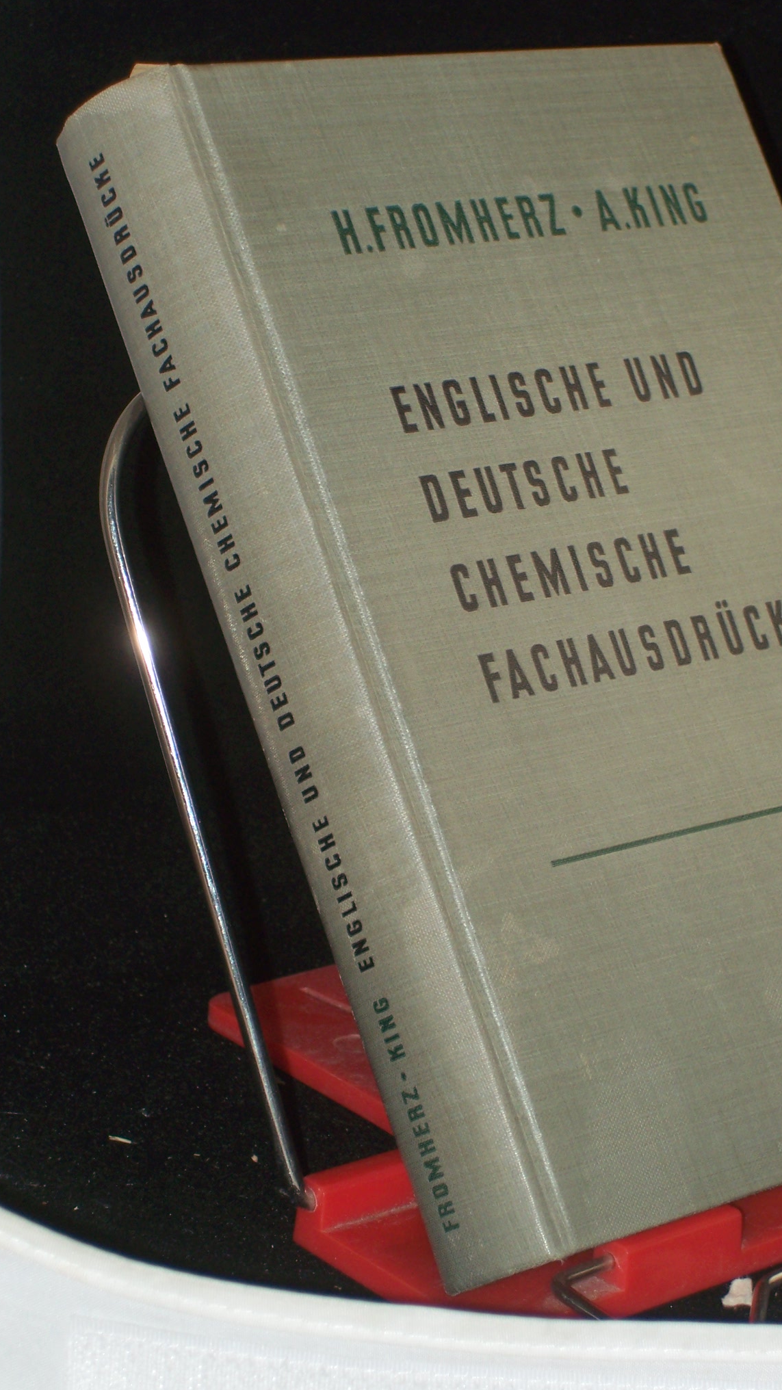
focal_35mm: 112
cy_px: 692
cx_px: 471
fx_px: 4129
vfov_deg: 19.1
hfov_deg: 10.8
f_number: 4.6
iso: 80
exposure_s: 1/100
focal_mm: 16.8
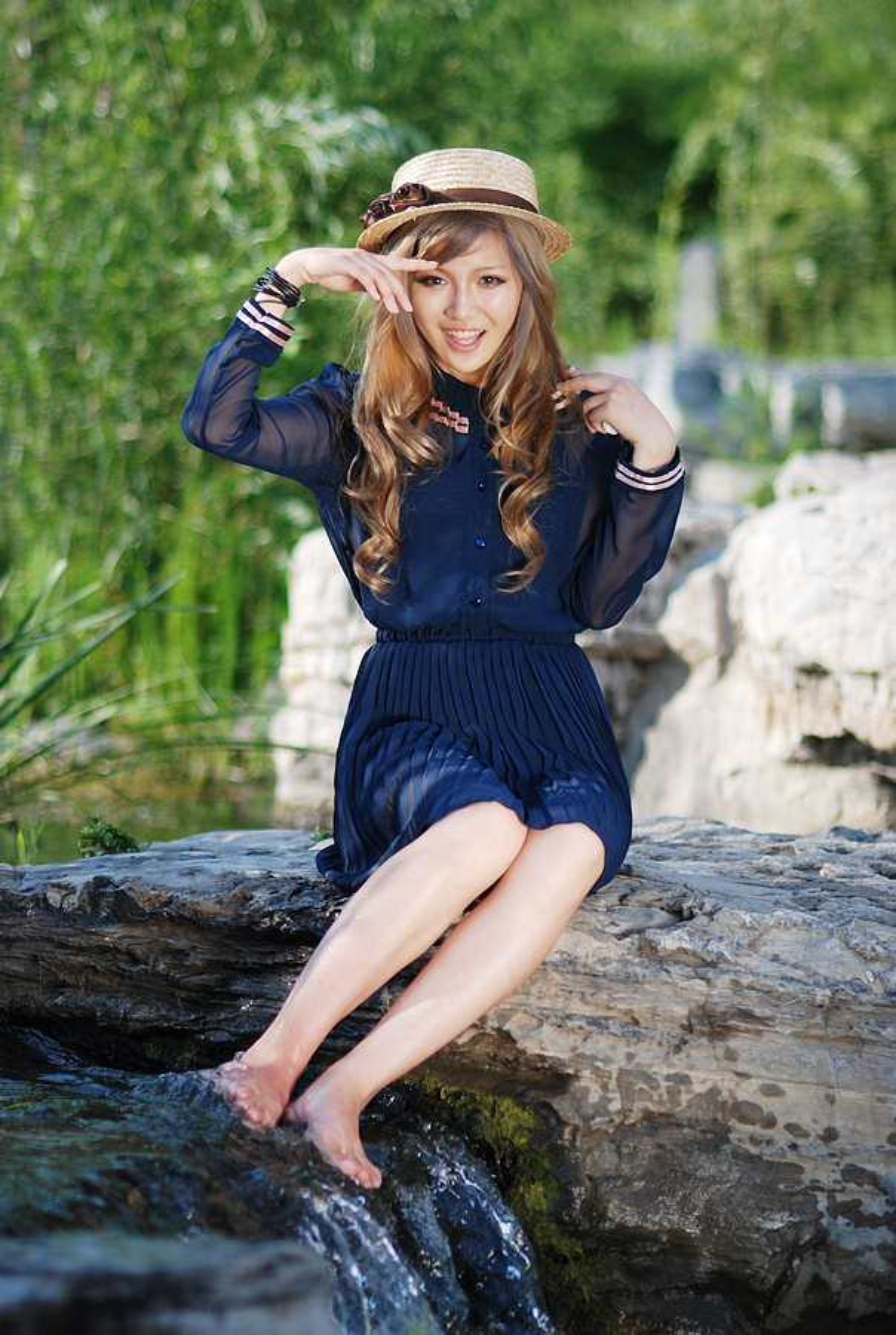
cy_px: 668
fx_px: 4738
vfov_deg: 16.0
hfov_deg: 10.8
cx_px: 448
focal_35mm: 128
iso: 100
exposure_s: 1/2000
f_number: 1.8
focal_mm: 85
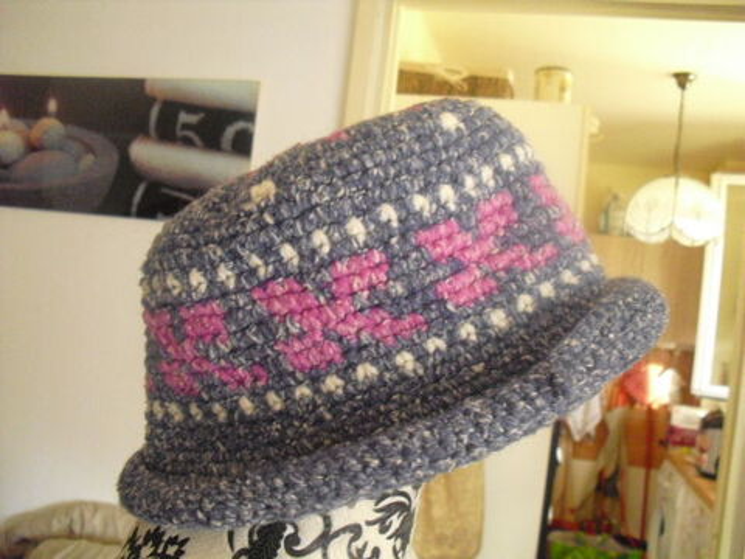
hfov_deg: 51.4
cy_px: 280
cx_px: 372
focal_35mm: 36
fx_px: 775
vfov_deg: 39.7
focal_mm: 6.3
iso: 800
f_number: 3.1
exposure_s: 1/15
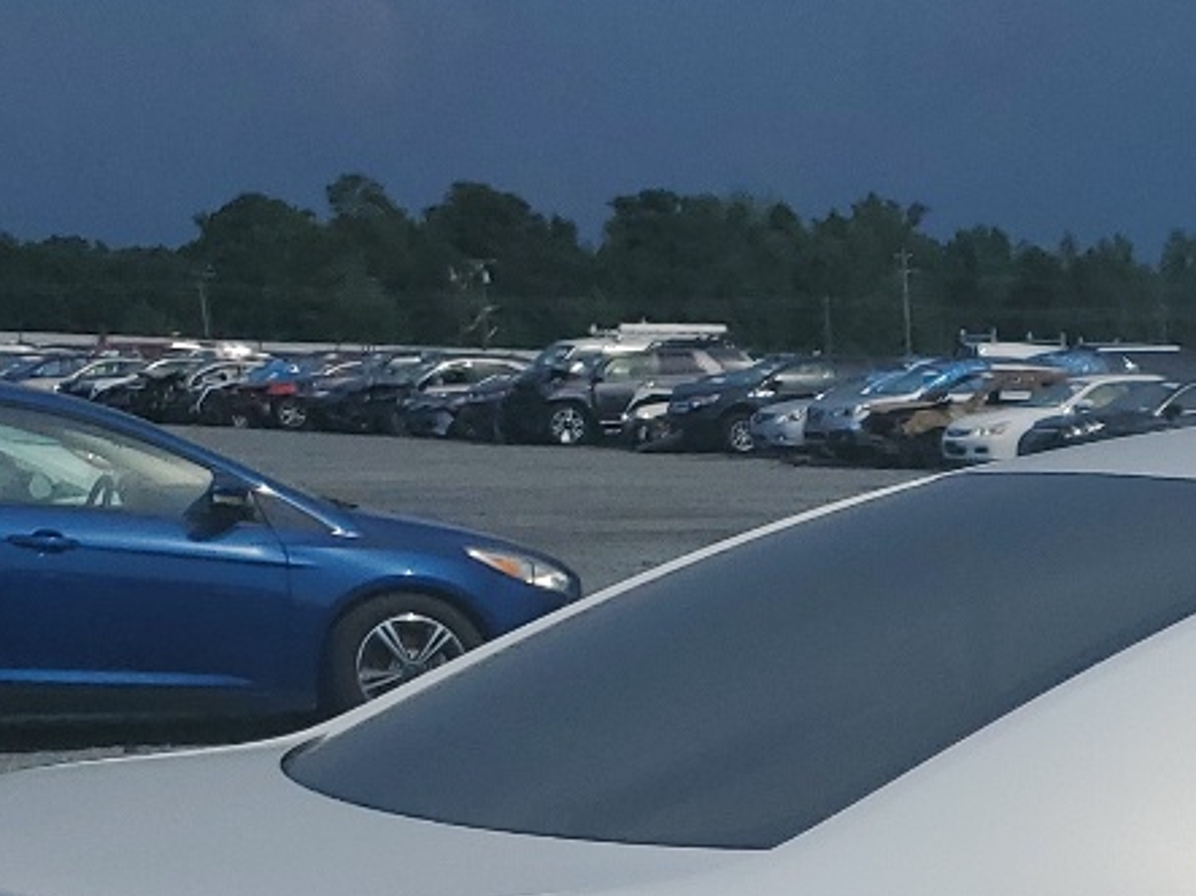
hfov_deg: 18.7
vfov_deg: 14.7
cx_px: 1733
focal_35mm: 94
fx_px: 3247
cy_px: 1322
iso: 50
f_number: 1.5
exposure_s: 1/10000
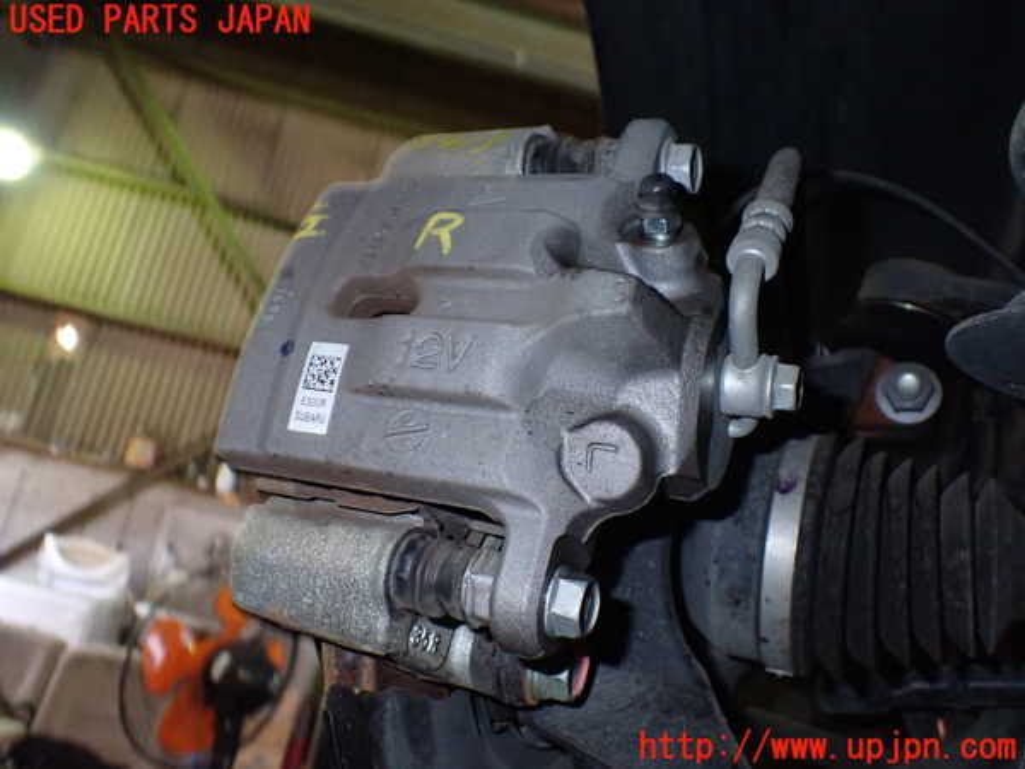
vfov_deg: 46.8
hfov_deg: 60.0
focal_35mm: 30
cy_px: 384
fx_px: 888
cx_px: 512
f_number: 6.3
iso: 800
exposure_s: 1/30
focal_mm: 5.4
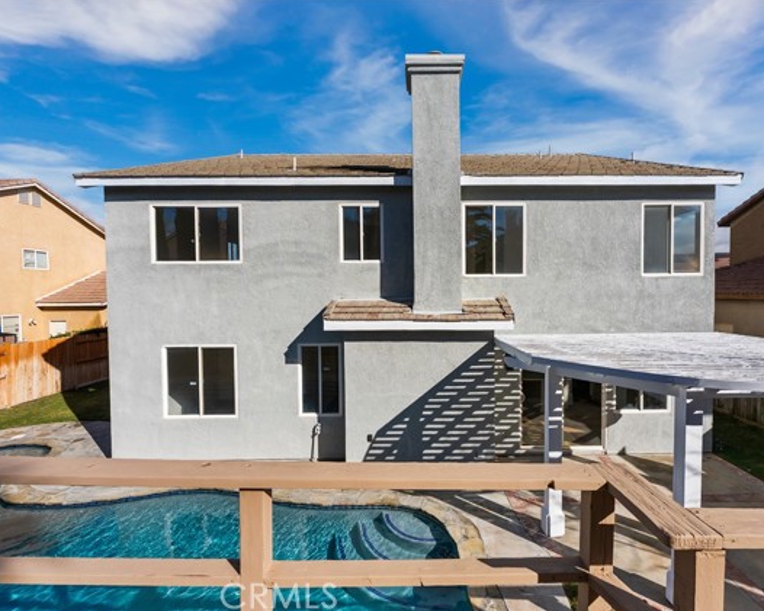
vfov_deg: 80.4
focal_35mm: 16
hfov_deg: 92.9
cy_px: 307
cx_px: 414
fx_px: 362
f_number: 7.1
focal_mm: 14
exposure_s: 1/1000
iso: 320
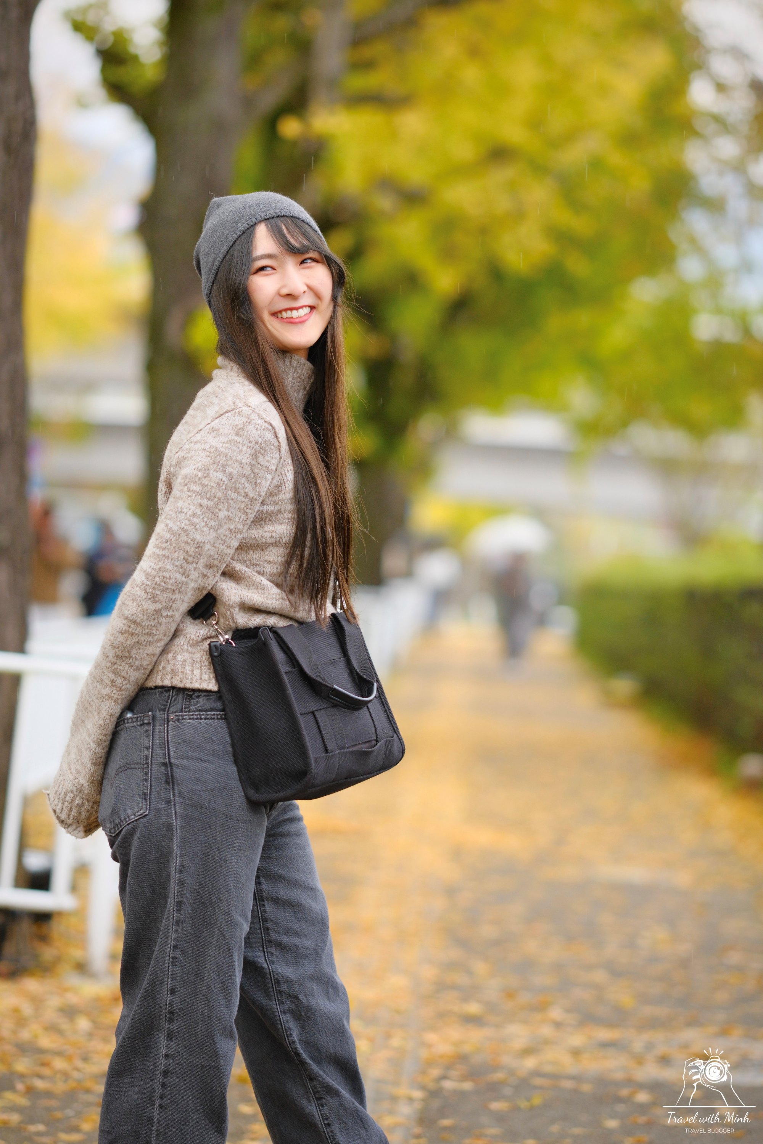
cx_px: 382
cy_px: 572
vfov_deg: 15.2
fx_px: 4292
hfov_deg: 10.2
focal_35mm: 135
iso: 500
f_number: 2
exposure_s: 1/240
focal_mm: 90
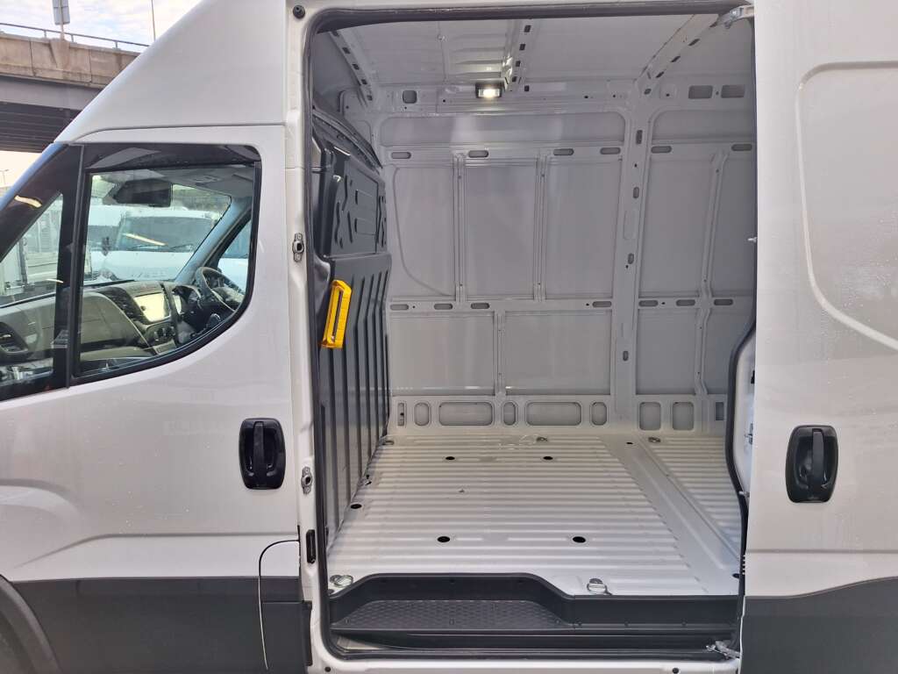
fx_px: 597
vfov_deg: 58.9
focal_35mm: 23
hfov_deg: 73.9
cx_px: 449
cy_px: 337
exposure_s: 1/129
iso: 40
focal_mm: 5.54
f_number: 1.8
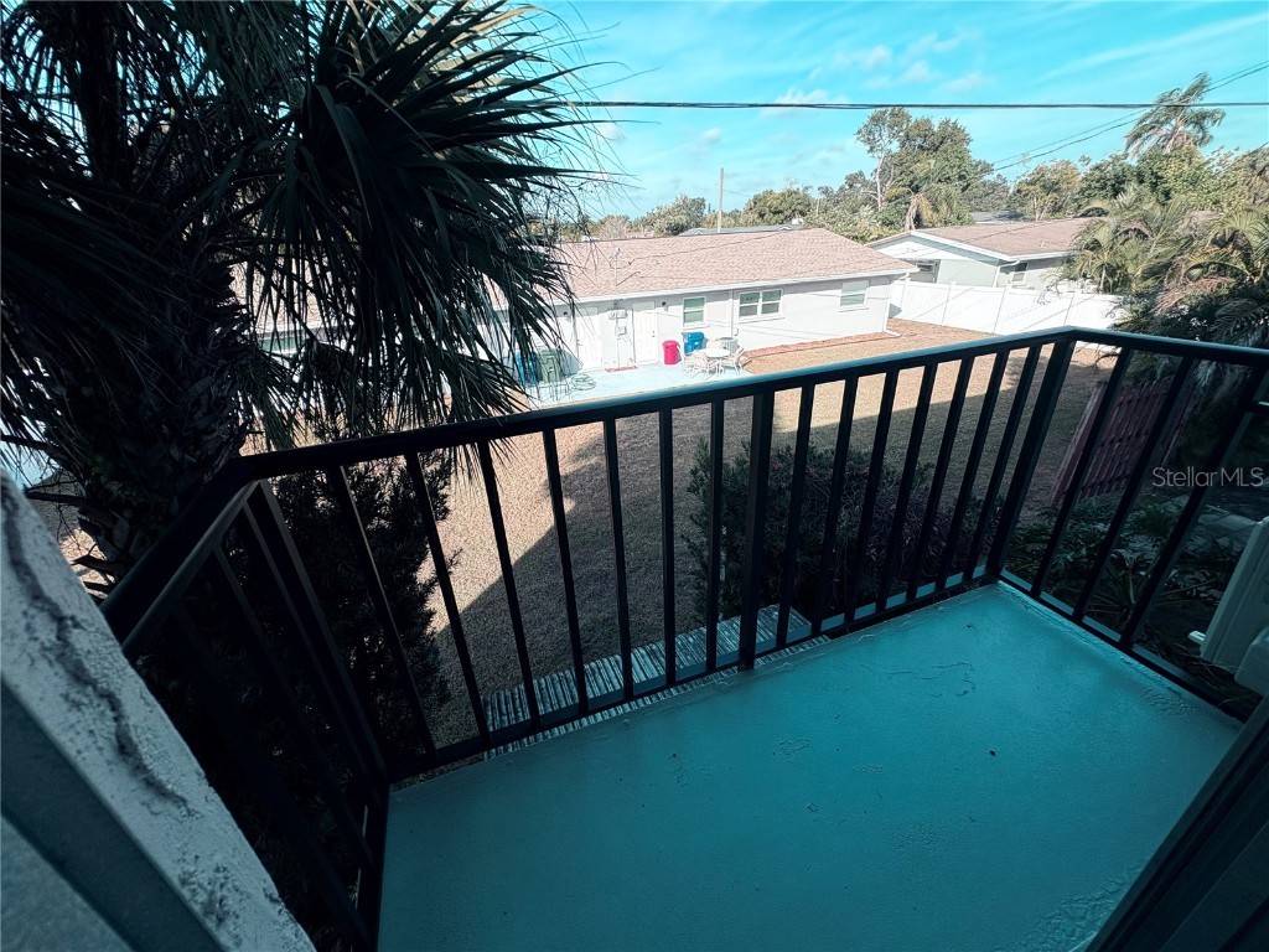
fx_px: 513
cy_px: 476
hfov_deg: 102.1
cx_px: 634
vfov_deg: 85.7
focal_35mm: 14
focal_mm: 2.22
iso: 64
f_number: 2.2
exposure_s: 1/831
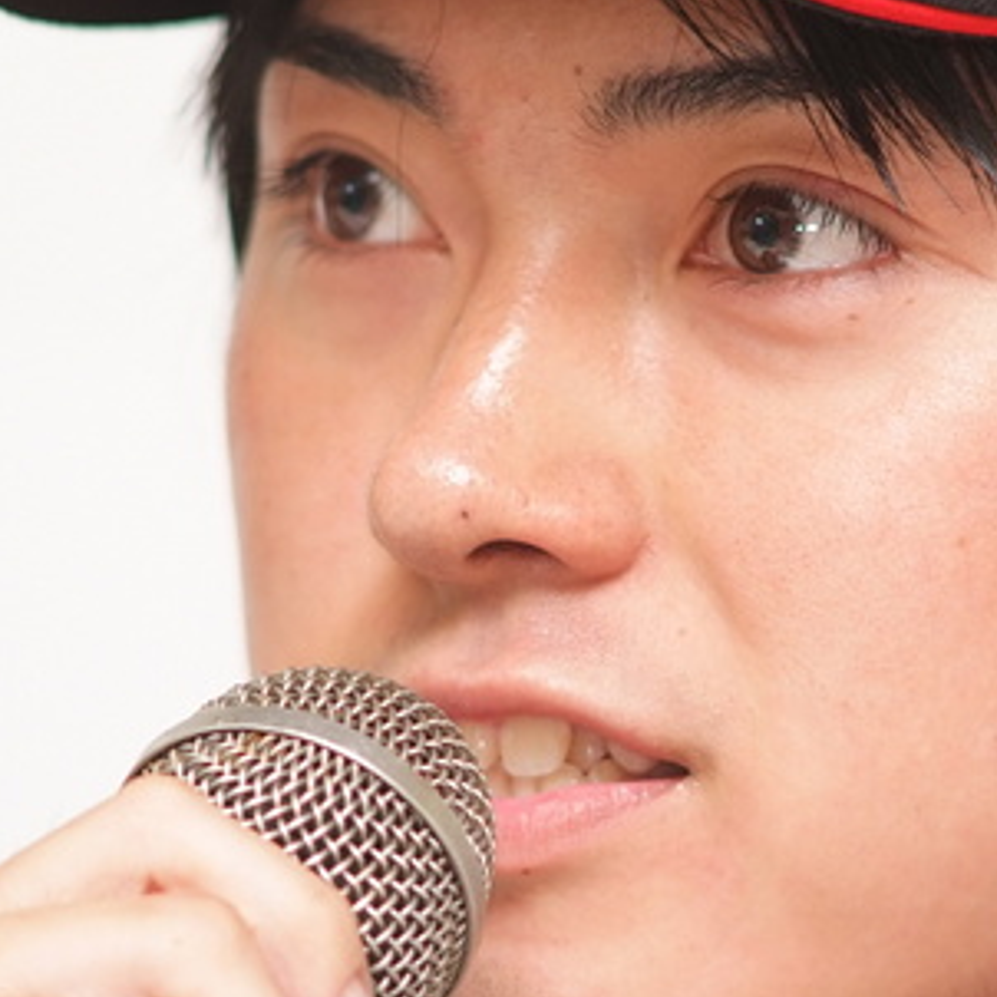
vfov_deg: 3.2
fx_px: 17824
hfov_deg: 3.2
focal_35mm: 547
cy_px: 512
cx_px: 733
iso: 400
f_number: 2.8
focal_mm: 180
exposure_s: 1/250
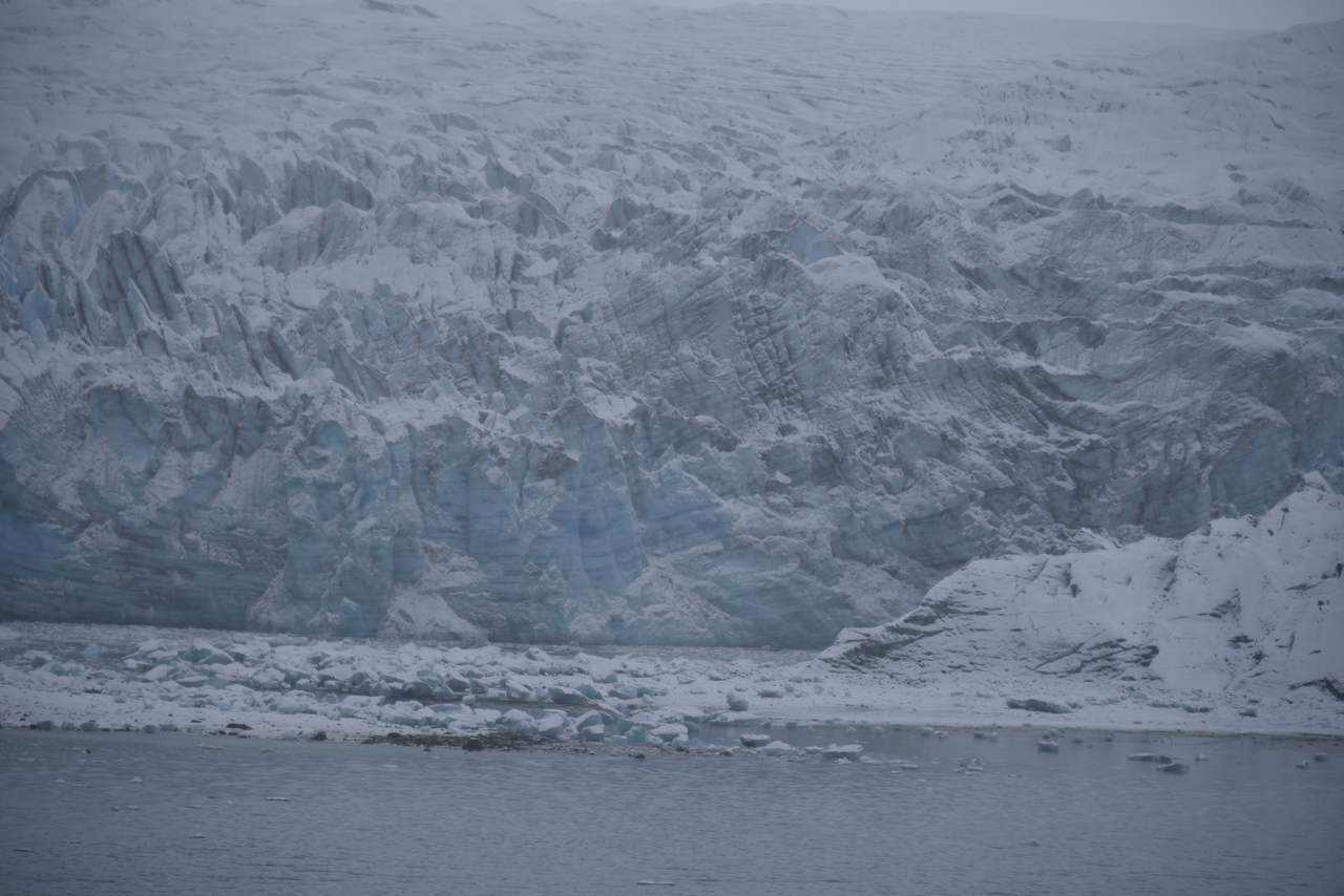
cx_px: 672
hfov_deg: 12.1
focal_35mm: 170
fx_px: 6348
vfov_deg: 8.1
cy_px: 448
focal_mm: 170
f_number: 5.6
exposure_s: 1/400
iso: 200
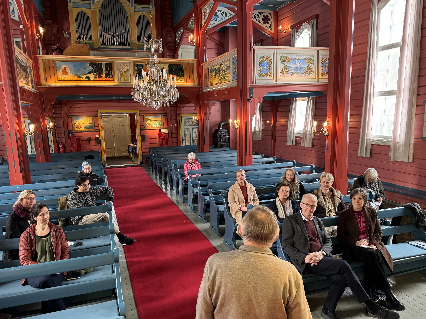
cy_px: 170
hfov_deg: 65.3
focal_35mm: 27
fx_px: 332
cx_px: 208
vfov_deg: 51.3
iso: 400
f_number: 1.78
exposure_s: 1/50
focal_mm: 6.86
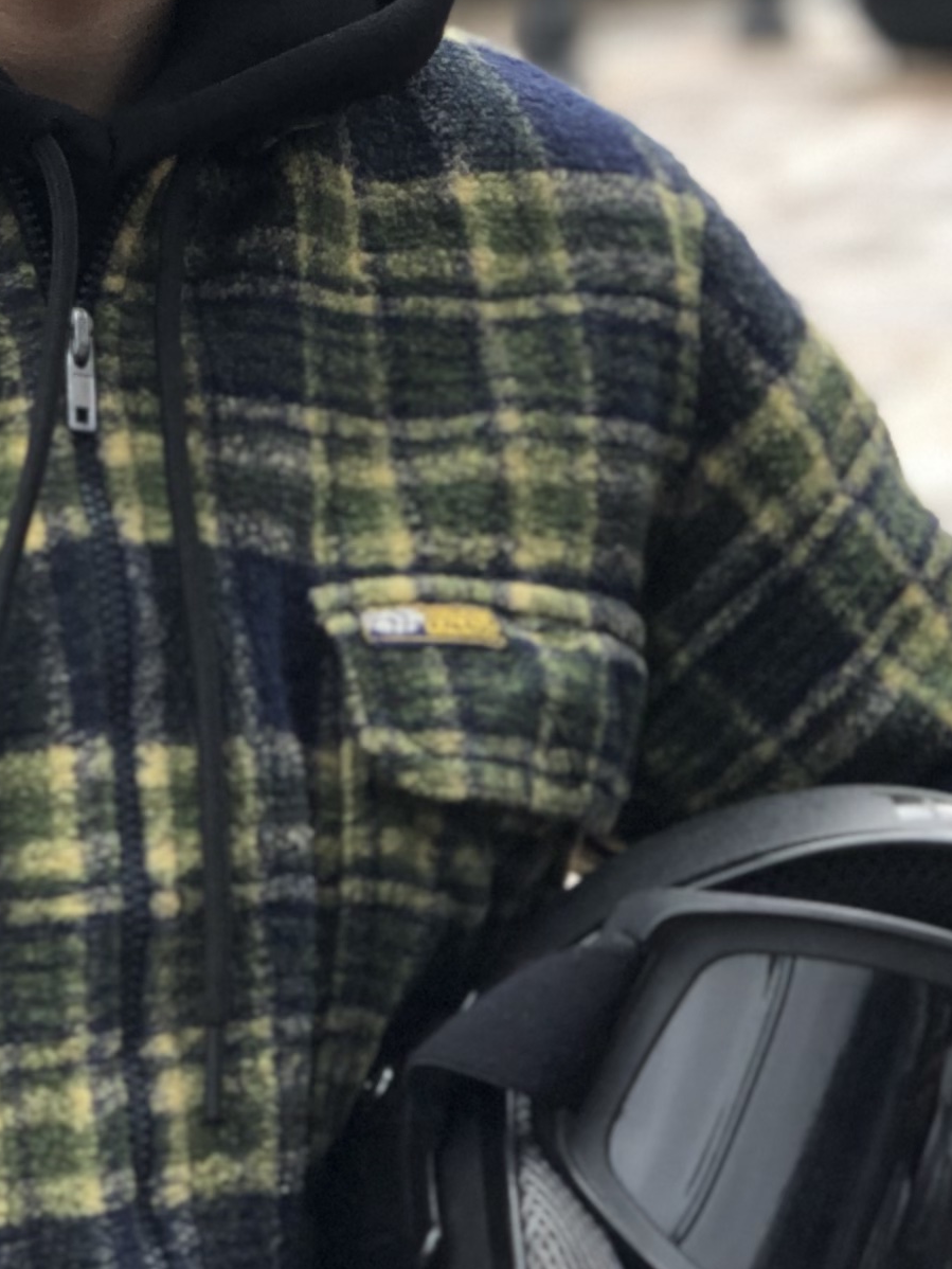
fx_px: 6415
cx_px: 340
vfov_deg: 11.1
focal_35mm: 175
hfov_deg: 8.5
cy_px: -269
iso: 25
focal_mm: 6
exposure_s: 1/120
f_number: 2.4
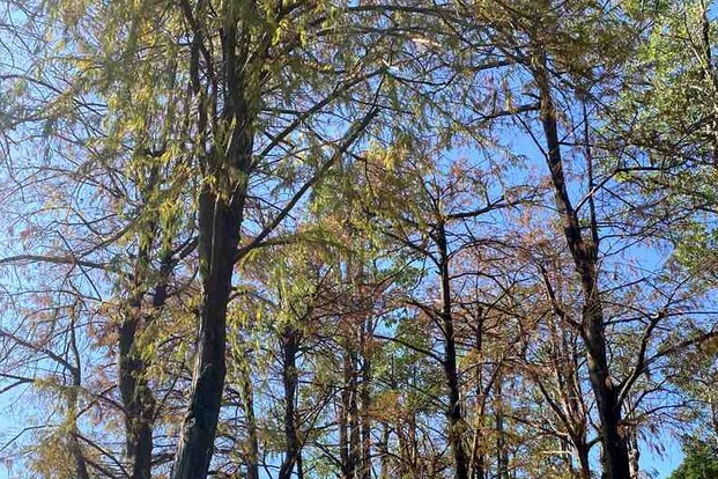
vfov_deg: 34.0
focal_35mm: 37
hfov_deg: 51.9
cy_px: 430
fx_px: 738
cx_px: 364
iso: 32
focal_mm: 4.25
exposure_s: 1/1093
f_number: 1.8
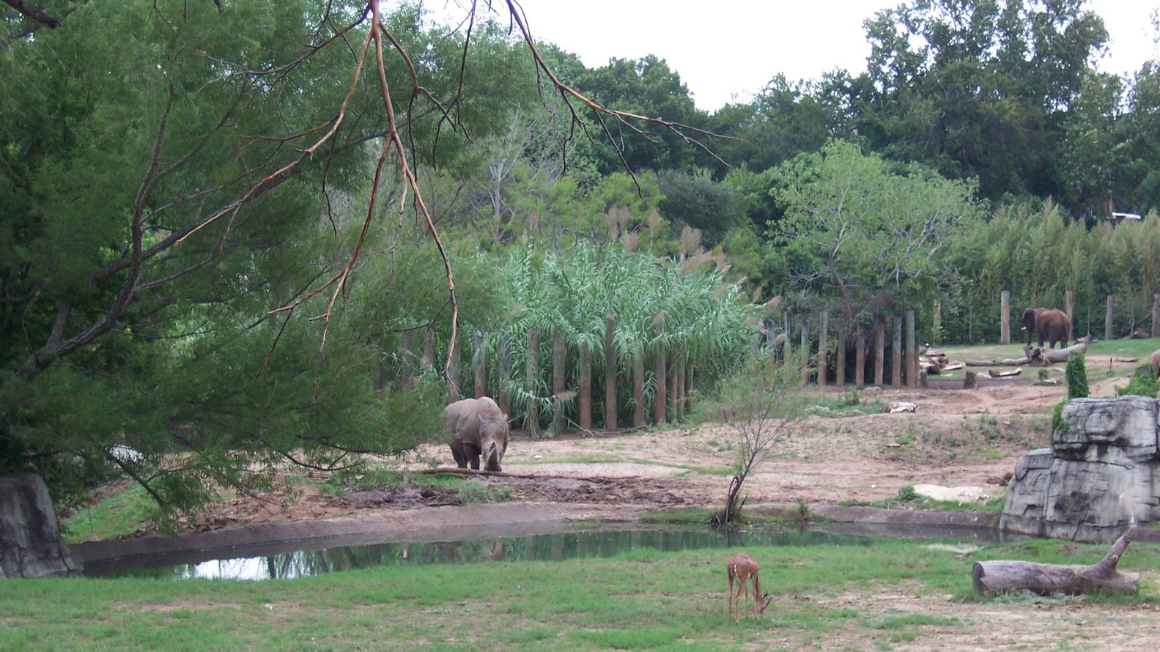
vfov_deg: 12.3
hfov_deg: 21.8
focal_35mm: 98
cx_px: 585
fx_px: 3014
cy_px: 437
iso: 80
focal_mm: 14.8
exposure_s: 1/125
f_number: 4.8
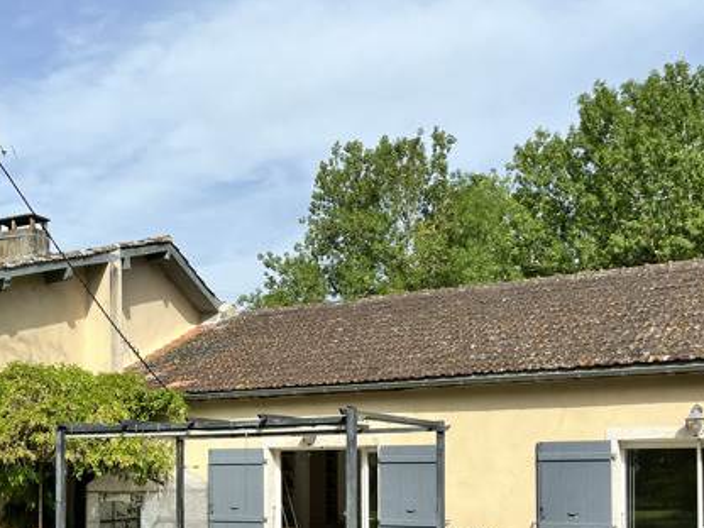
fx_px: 1017
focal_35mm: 50
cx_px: 147
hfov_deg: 36.9
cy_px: 450
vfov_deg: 28.3
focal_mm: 5.1
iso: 50
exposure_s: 1/4149
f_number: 1.6
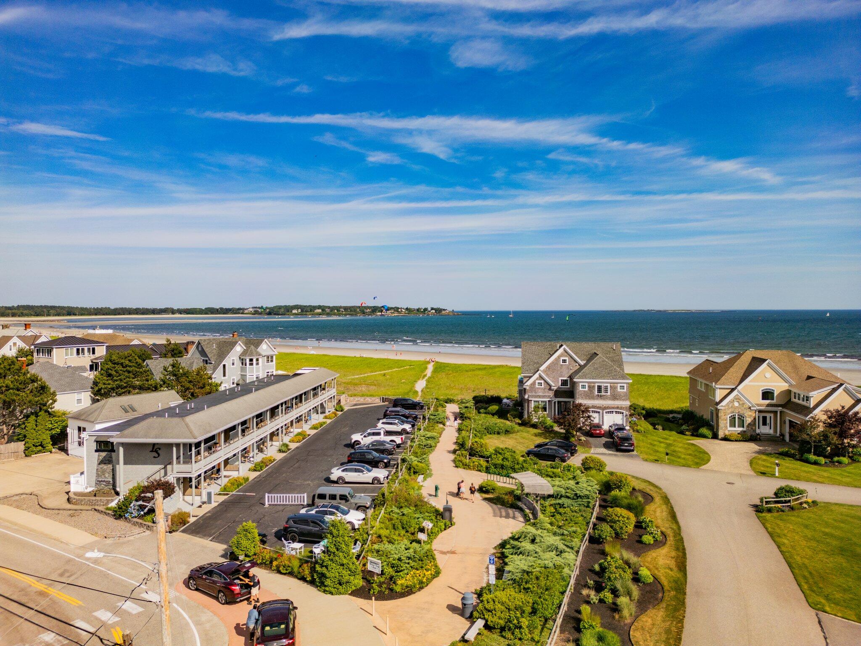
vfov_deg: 56.8
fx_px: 597
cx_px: 430
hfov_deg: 71.6
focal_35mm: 24
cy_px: 323
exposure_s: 1/4000
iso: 100
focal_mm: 6.72
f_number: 1.7
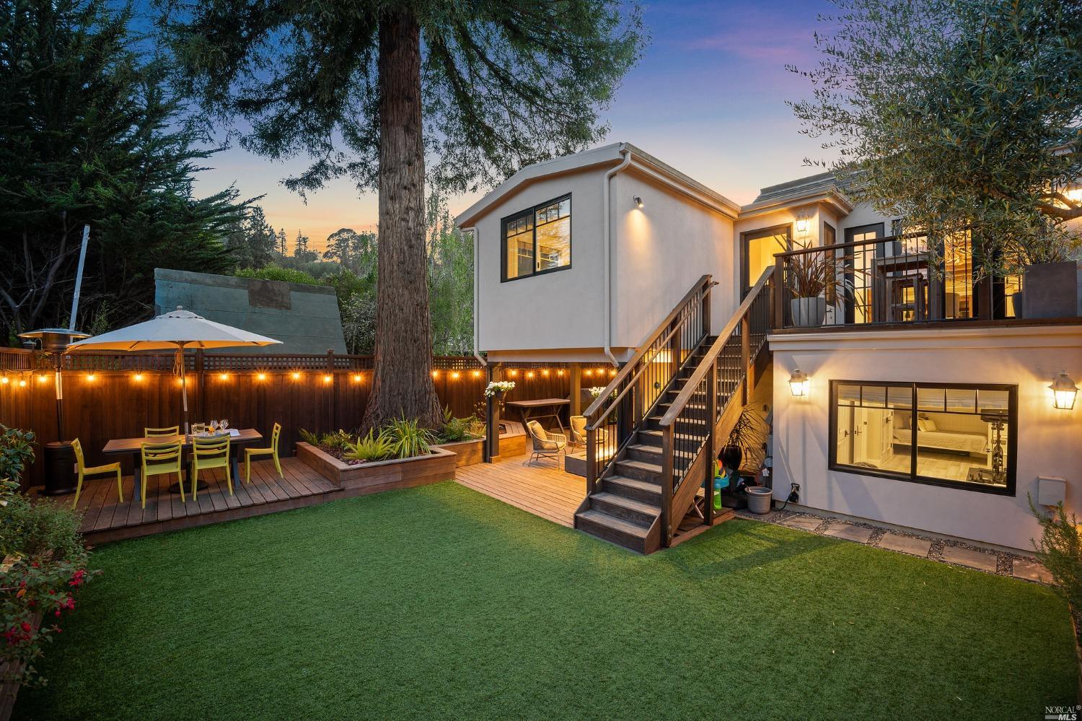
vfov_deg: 81.2
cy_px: 360
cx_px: 541
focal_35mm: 14
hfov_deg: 104.3
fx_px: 421
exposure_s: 2
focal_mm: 14
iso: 400
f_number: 8
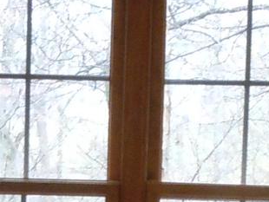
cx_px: 14
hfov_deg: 9.0
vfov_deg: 6.7
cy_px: 371
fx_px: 1695
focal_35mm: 218
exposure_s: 1/40
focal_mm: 5.9
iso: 400
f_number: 4
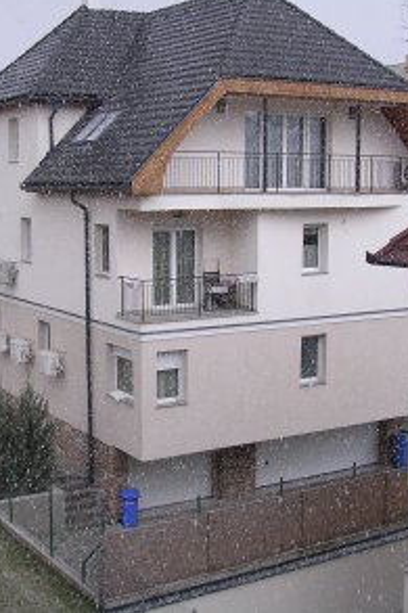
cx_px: 201
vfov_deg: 36.9
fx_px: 919
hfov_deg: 25.0
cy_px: 301
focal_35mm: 54
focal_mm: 5.8
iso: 100
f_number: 2.8
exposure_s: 1/294
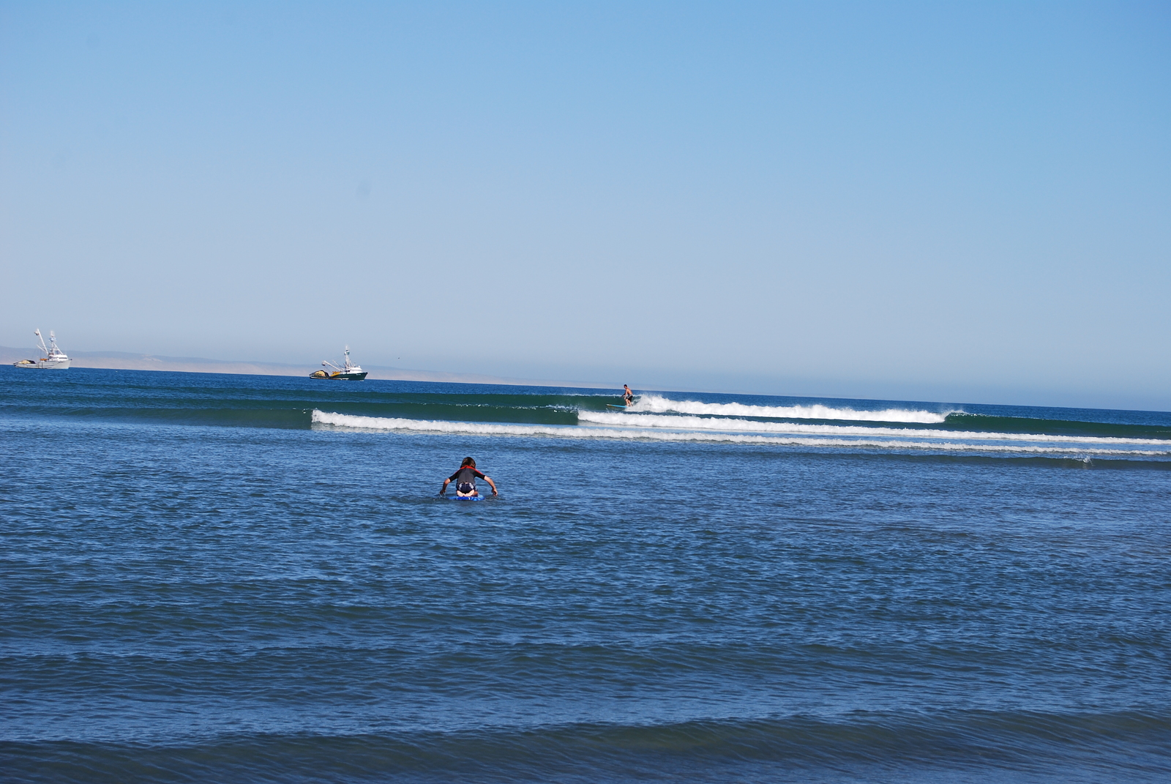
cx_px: 586
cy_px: 392
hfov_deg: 24.6
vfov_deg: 16.6
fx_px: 2687
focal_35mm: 82
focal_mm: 55
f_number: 9
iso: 100
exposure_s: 1/250
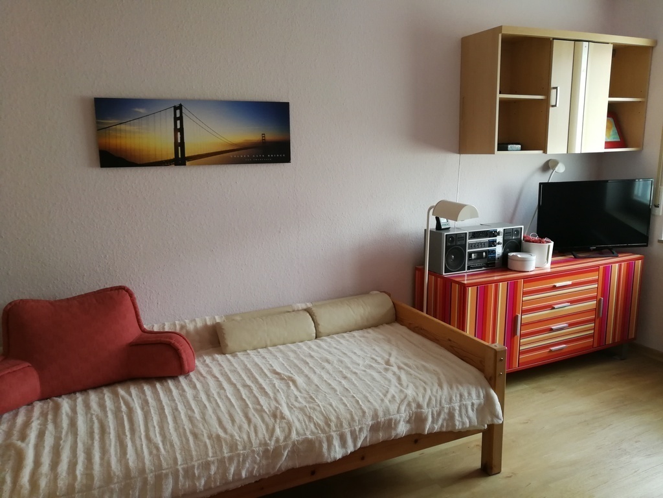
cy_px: 249
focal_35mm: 27
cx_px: 332
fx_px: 517
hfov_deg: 65.3
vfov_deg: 51.4
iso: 160
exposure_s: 1/33.3
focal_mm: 3.95
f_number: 1.8
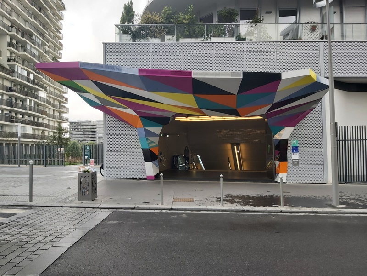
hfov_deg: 67.3
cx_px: 184
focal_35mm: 26
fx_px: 276
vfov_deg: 53.1
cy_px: 138
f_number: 1.7
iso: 64
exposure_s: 1/258
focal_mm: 3.92
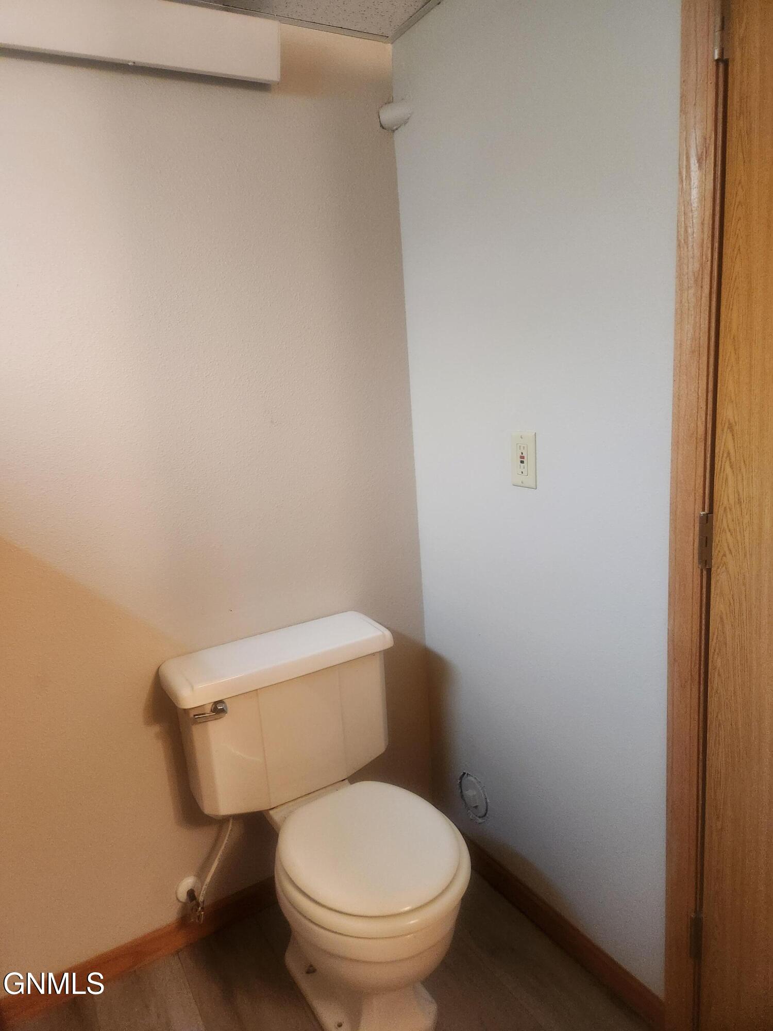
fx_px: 685
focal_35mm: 23
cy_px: 516
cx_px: 386
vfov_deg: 73.9
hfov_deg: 58.9
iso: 640
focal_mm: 5.4
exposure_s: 1/60
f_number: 1.8
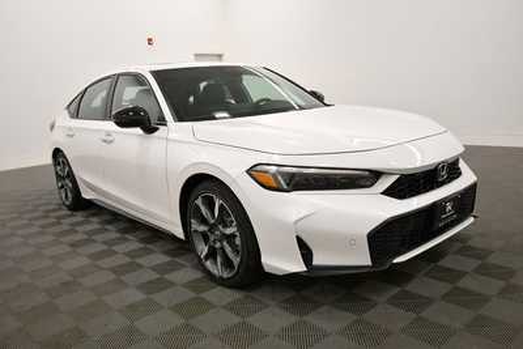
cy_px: 174
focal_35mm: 30
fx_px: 436
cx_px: 262
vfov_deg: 43.6
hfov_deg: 61.9
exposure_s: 1/250
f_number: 5.6
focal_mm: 20
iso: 800
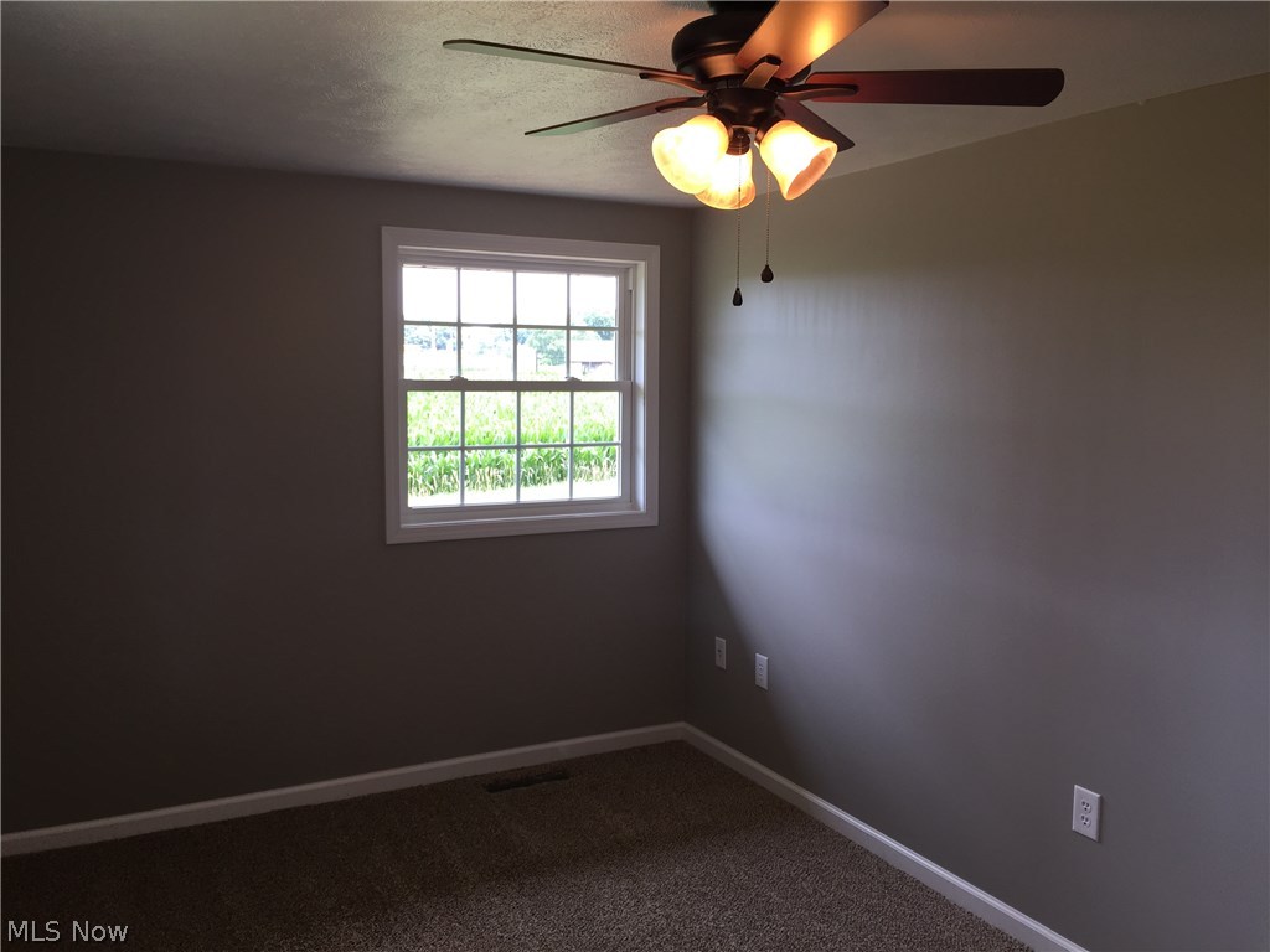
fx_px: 1064
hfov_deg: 61.7
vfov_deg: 48.2
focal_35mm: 29
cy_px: 476
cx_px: 635
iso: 32
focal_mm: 4.15
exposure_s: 1/60
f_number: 2.2
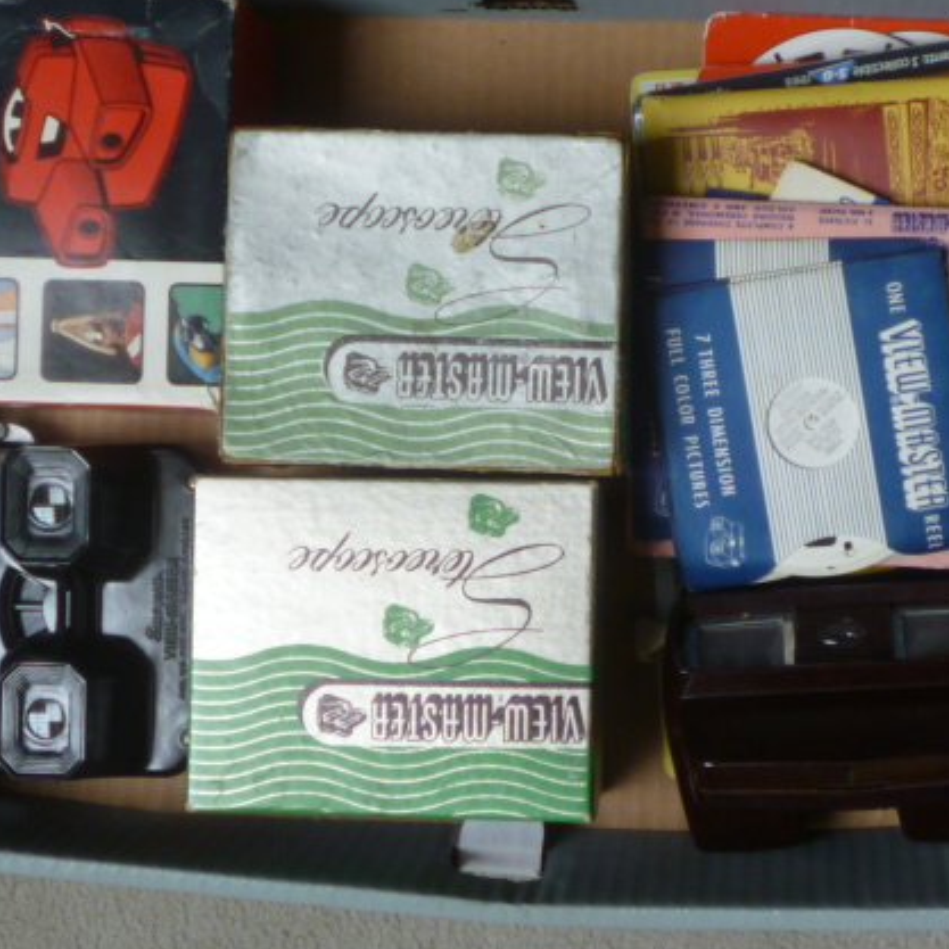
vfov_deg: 18.3
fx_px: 2947
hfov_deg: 18.3
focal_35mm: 95
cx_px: 562
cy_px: 446
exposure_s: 1/30
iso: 80
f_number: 3.7
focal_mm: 6.3
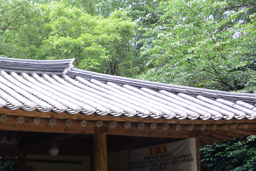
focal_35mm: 62
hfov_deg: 29.8
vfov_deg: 21.3
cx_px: -10
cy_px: 160
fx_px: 441
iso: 1600
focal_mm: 28
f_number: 8
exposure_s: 1/400
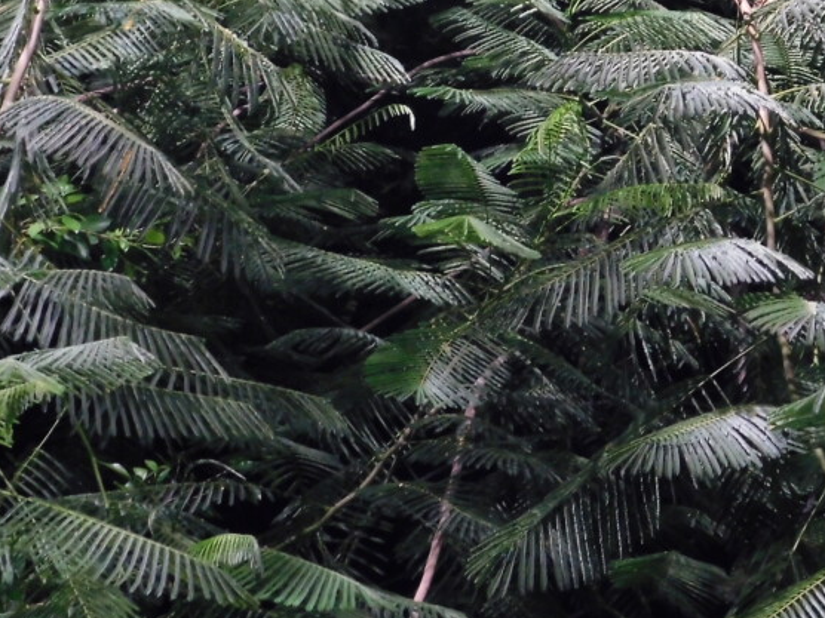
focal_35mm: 110
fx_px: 2622
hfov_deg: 17.9
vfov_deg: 13.4
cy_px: 154
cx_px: 521
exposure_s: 1/15
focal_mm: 9
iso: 1250
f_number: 3.8
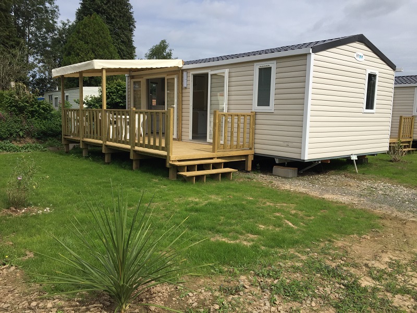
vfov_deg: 48.2
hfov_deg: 61.7
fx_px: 349
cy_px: 156
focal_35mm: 29
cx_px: 208
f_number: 2.2
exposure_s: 1/3049
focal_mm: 4.15
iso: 32
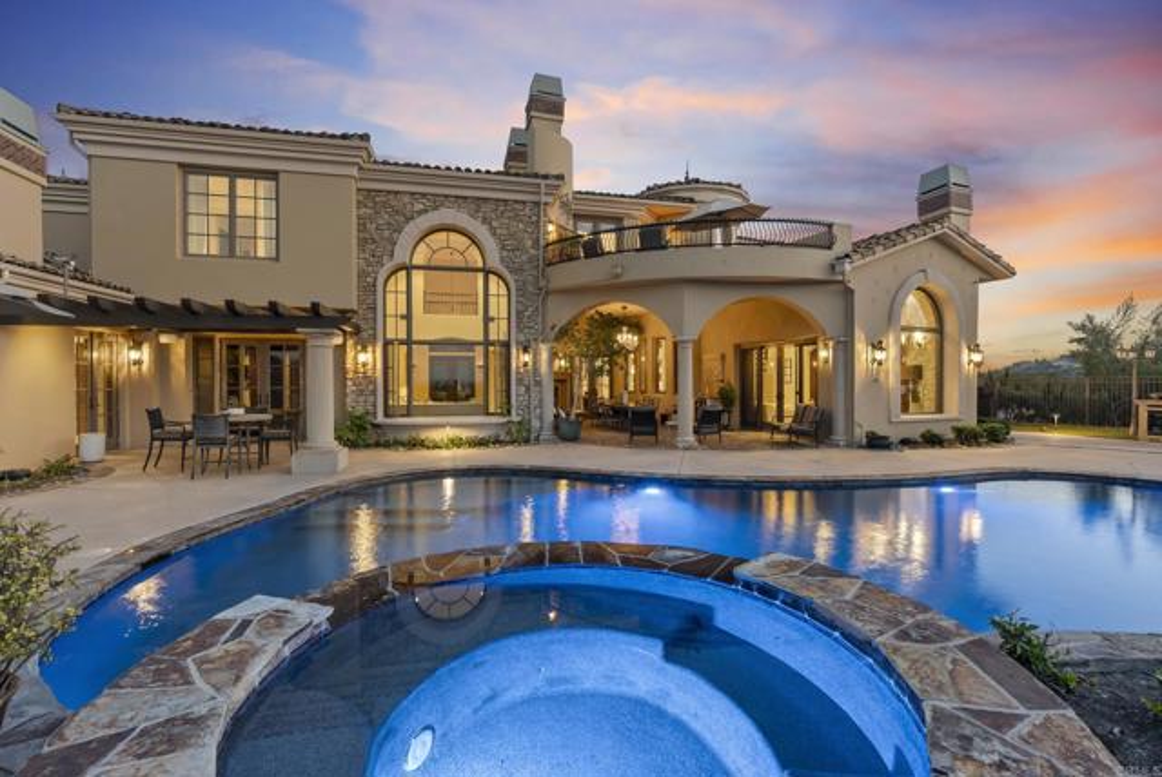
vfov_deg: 73.9
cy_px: 388
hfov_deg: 96.7
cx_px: 581
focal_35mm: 16
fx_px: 517
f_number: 7.1
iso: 800
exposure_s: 1/2
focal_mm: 16
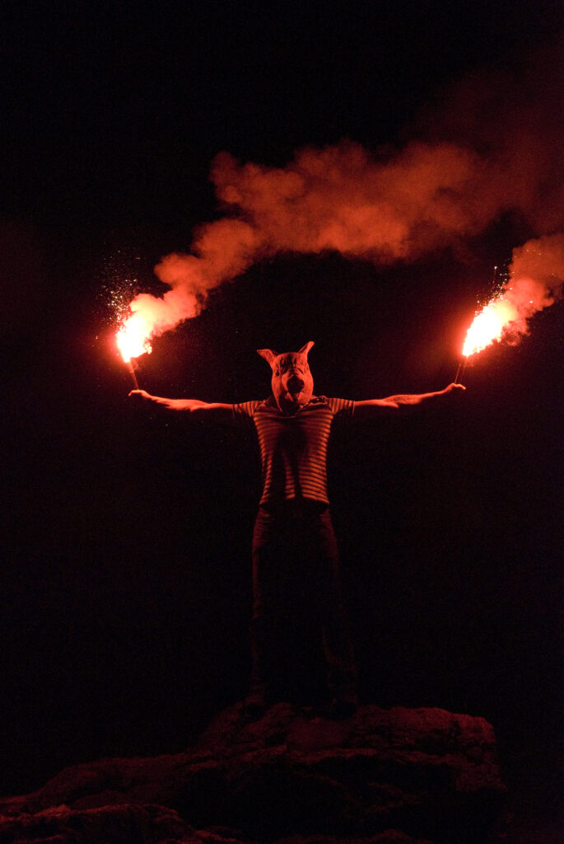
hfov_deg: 18.2
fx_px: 1758
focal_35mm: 75
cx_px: 282
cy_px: 422
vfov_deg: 27.0
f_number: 5
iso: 1600
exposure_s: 1/2500
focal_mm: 50
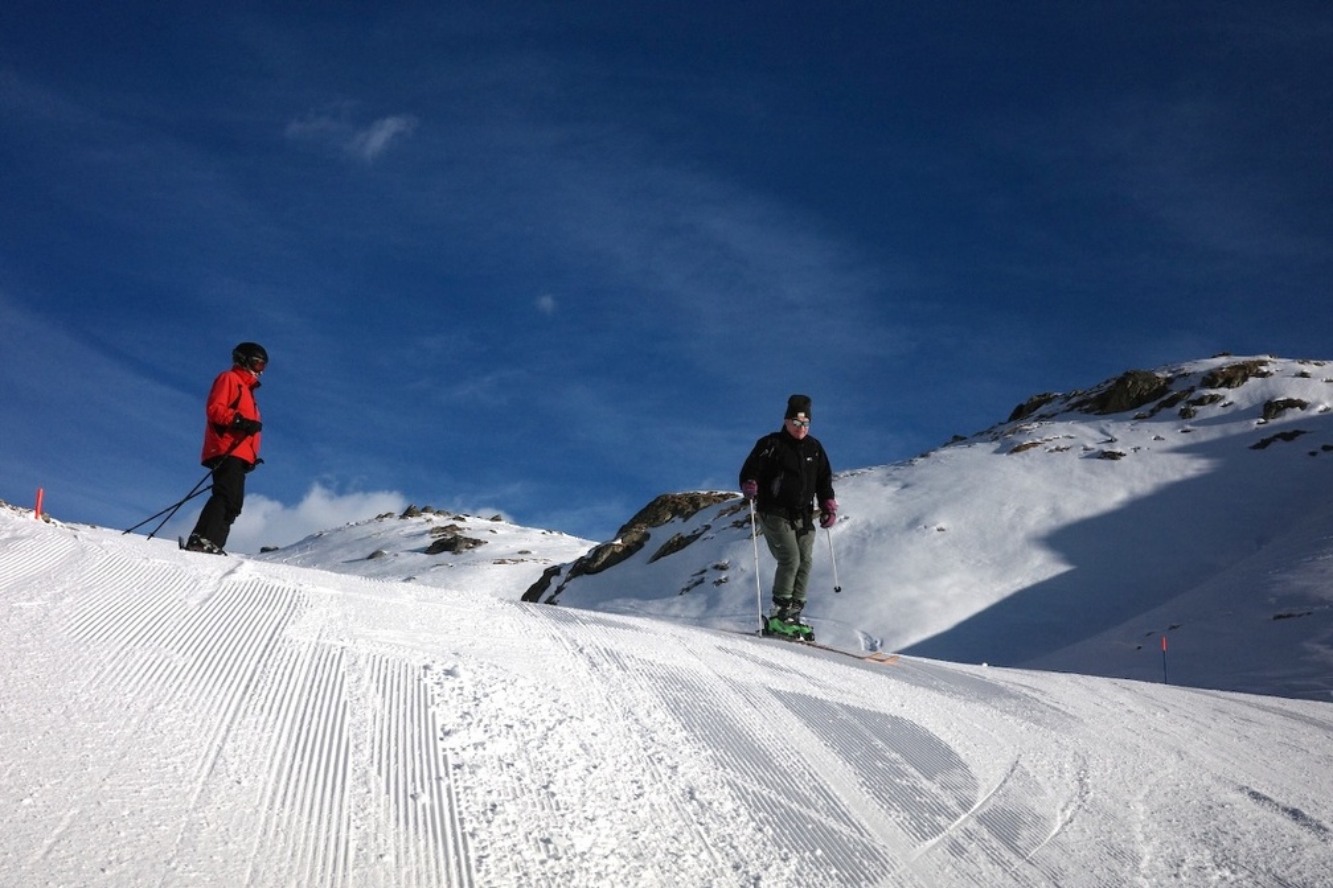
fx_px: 1481
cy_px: 444
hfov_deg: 48.5
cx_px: 666
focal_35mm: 40
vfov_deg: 33.4
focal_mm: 26
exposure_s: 1/4000
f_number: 8
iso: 800
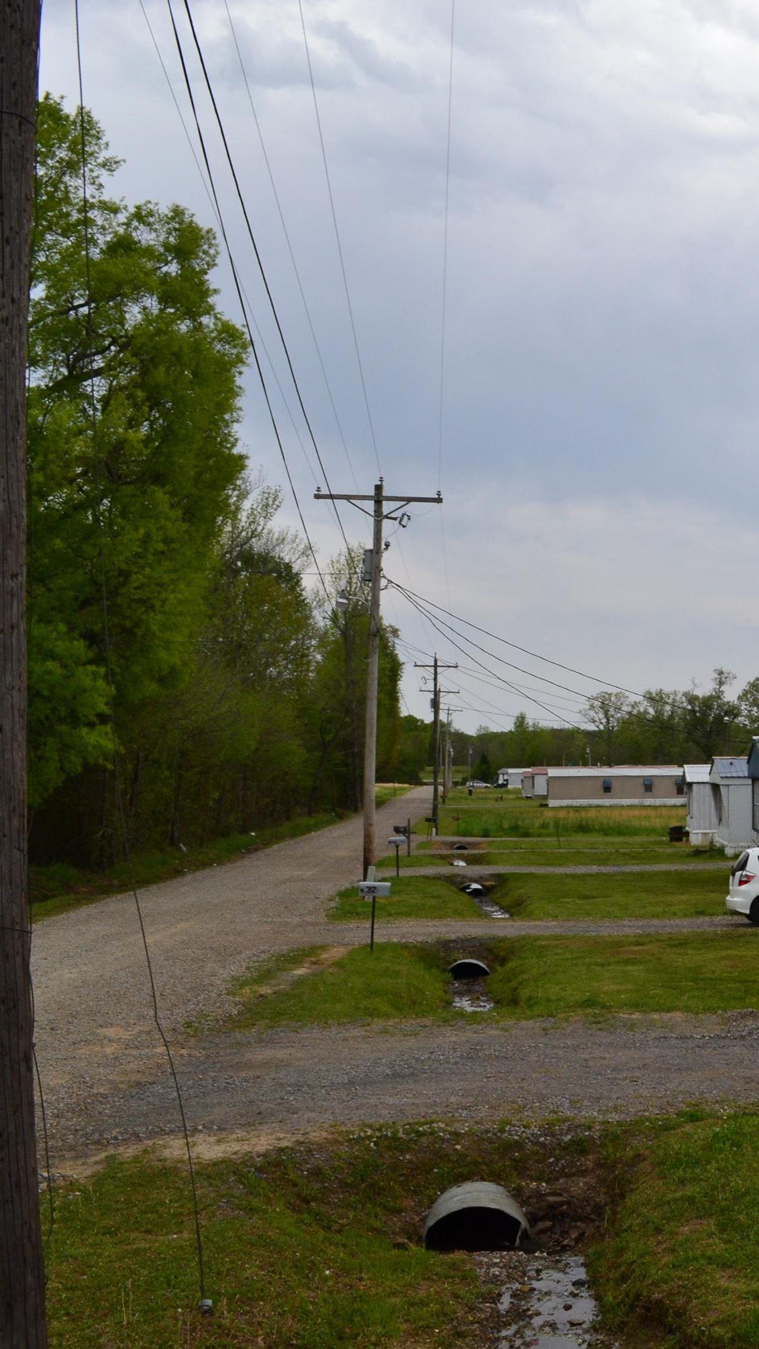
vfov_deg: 42.9
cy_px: 685
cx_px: 1015
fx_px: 1718
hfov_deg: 22.1
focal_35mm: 48
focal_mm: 20
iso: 400
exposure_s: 1/160
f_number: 9
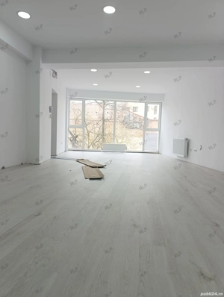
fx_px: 198
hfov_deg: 59.0
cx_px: 112
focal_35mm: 23
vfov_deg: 73.8
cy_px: 148
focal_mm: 6.14
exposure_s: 1/101
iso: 50
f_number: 1.6
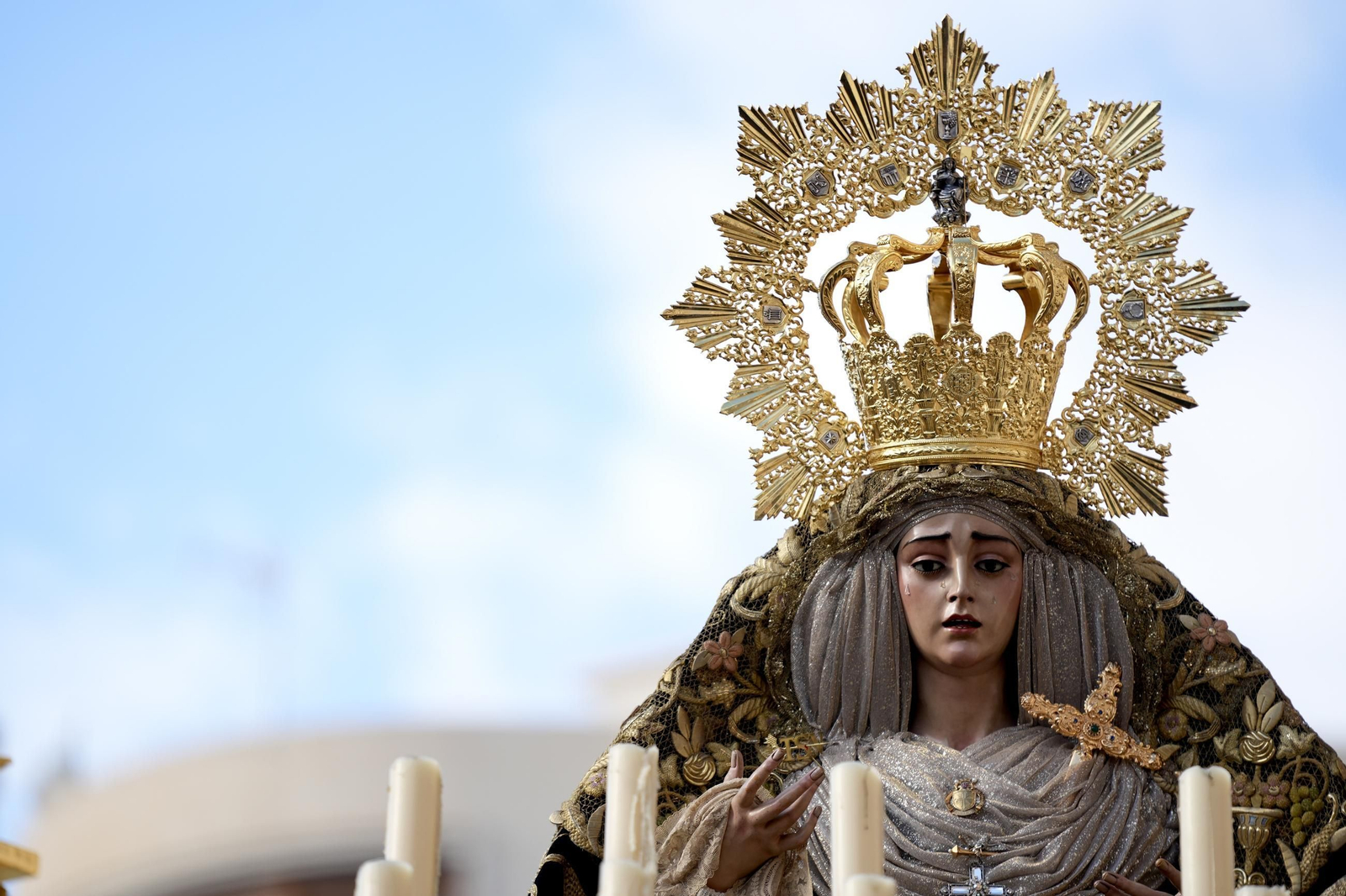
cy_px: 448
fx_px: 7401
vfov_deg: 6.9
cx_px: 673
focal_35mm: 198
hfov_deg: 10.4
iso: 125
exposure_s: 1/1000
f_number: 2.8
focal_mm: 198
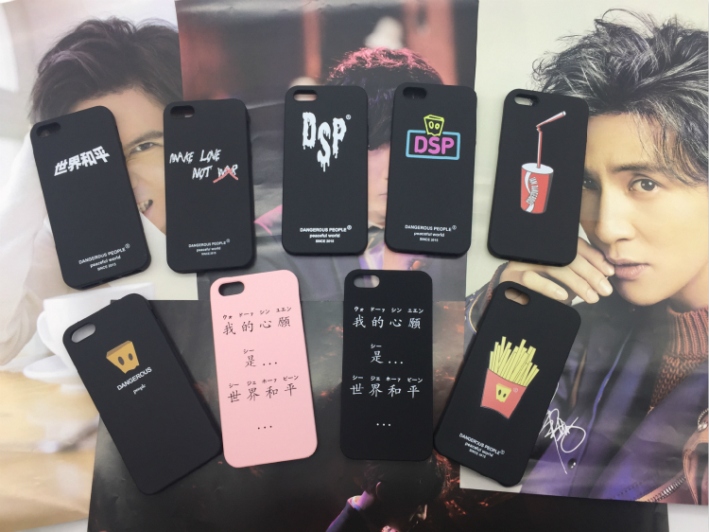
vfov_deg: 48.2
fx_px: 594
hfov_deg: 61.7
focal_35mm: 29
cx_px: 354
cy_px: 266
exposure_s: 1/100
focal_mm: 4.15
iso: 32
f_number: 2.2
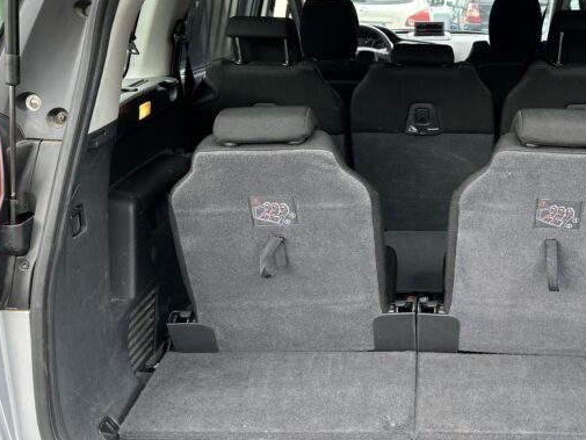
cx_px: 434
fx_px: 643
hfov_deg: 47.3
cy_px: 159
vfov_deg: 37.5
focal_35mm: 38
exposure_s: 1/138
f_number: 1.78
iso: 125
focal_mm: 6.86
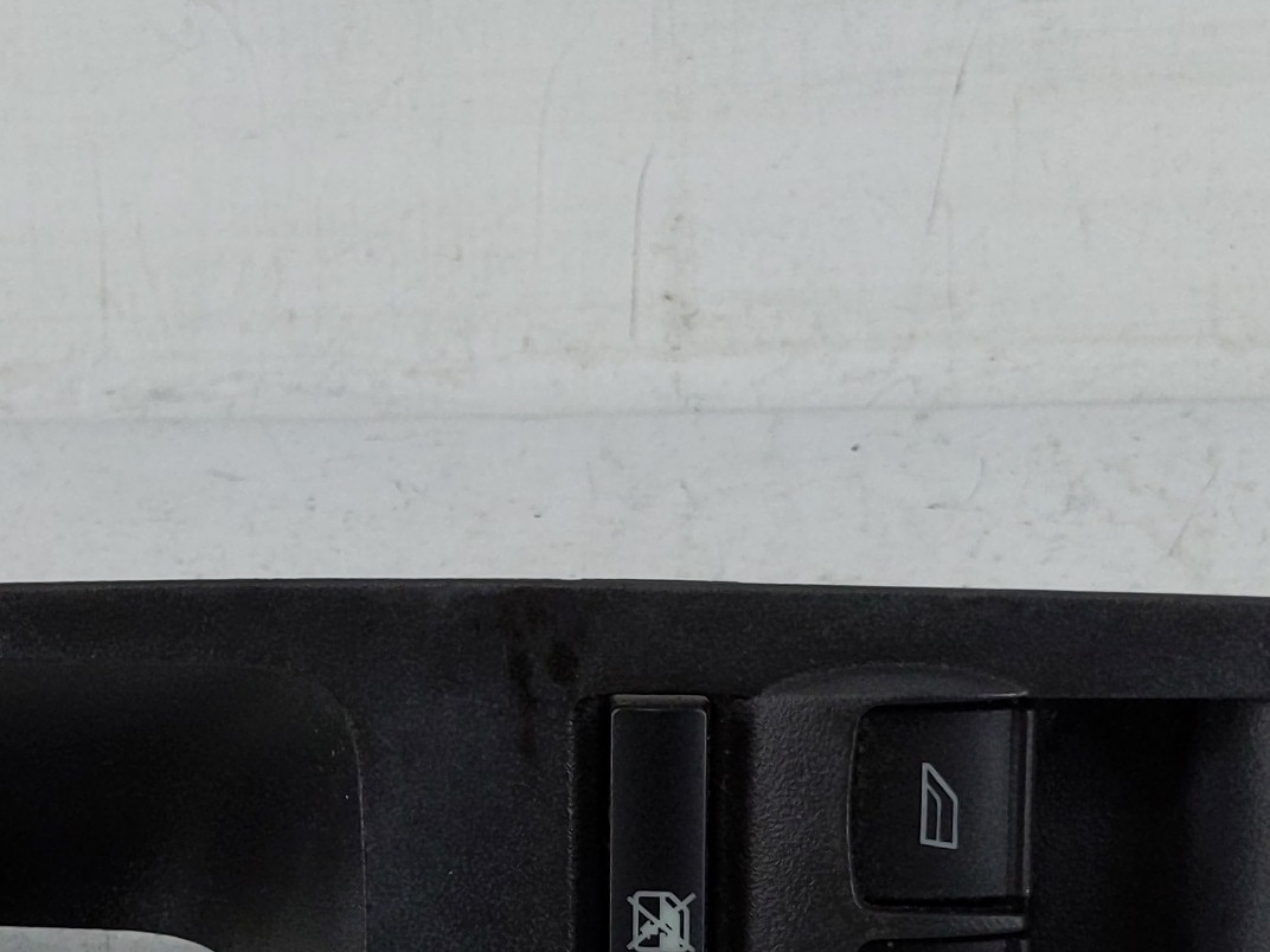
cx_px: 531
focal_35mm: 94
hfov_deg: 20.8
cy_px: 1046
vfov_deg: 15.3
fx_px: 3449
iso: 55
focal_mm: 4.38
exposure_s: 1/120
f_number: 1.73
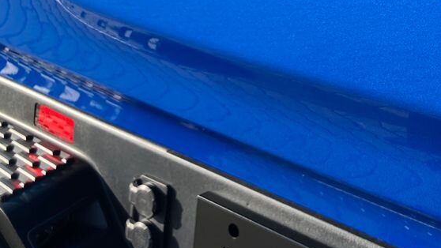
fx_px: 655
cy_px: -45
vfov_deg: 20.2
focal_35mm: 56
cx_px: 366
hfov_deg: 35.7
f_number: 1.8
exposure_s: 1/783
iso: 32
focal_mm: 3.99
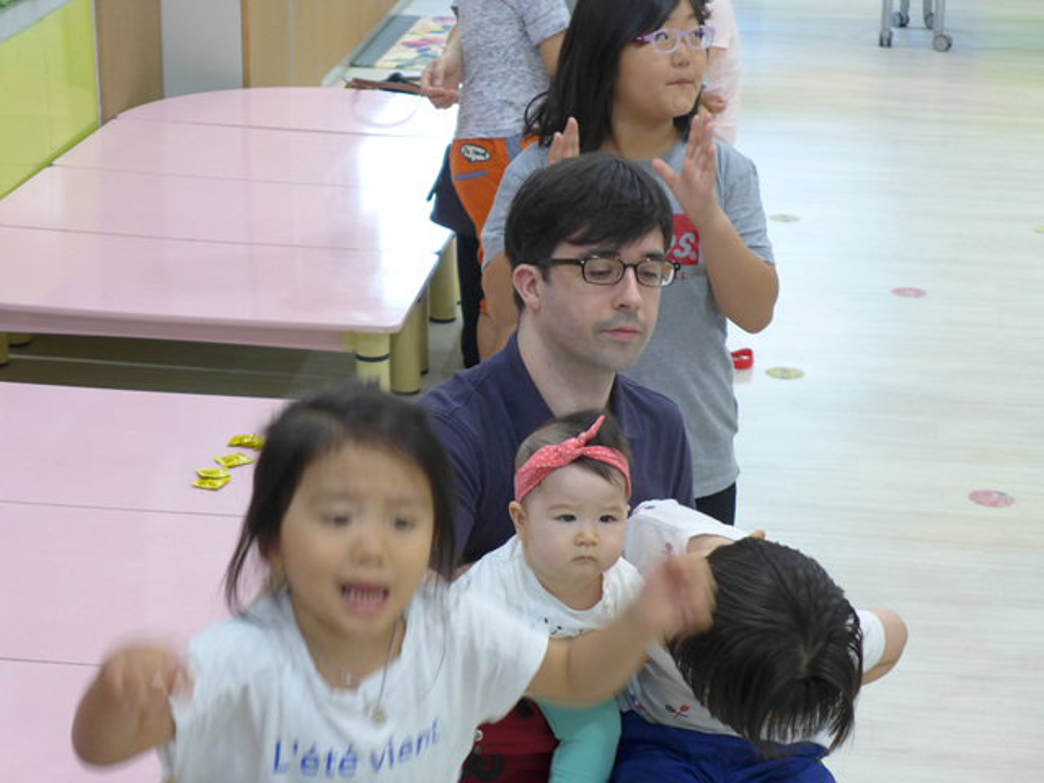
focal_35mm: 75
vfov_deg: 19.6
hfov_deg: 26.0
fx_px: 2262
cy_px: 392
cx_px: 522
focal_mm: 14.7
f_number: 2.2
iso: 320
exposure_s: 1/100
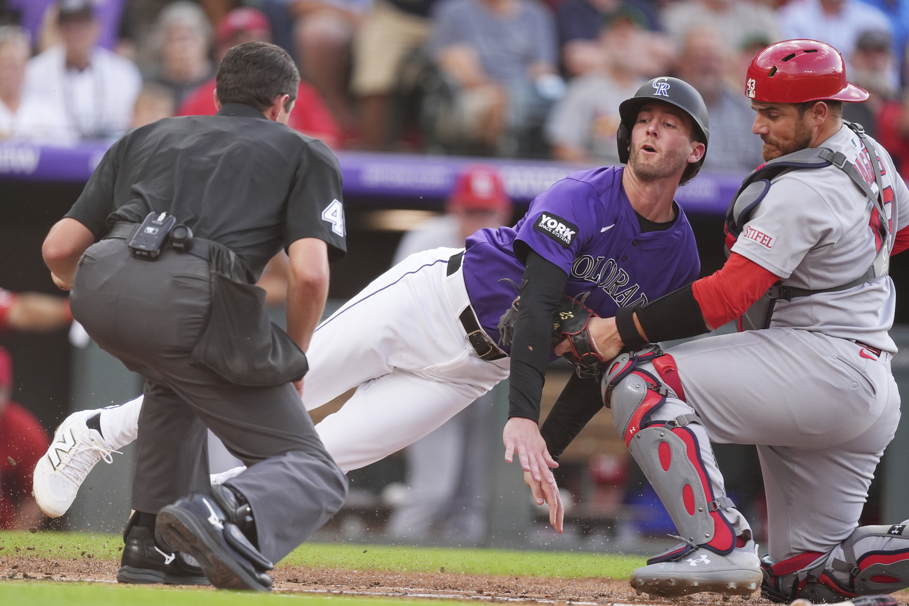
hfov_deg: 3.4
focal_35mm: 600
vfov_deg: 2.3
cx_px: 454
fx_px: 15149
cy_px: 303
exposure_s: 1/1600
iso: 1250
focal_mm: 600
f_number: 4
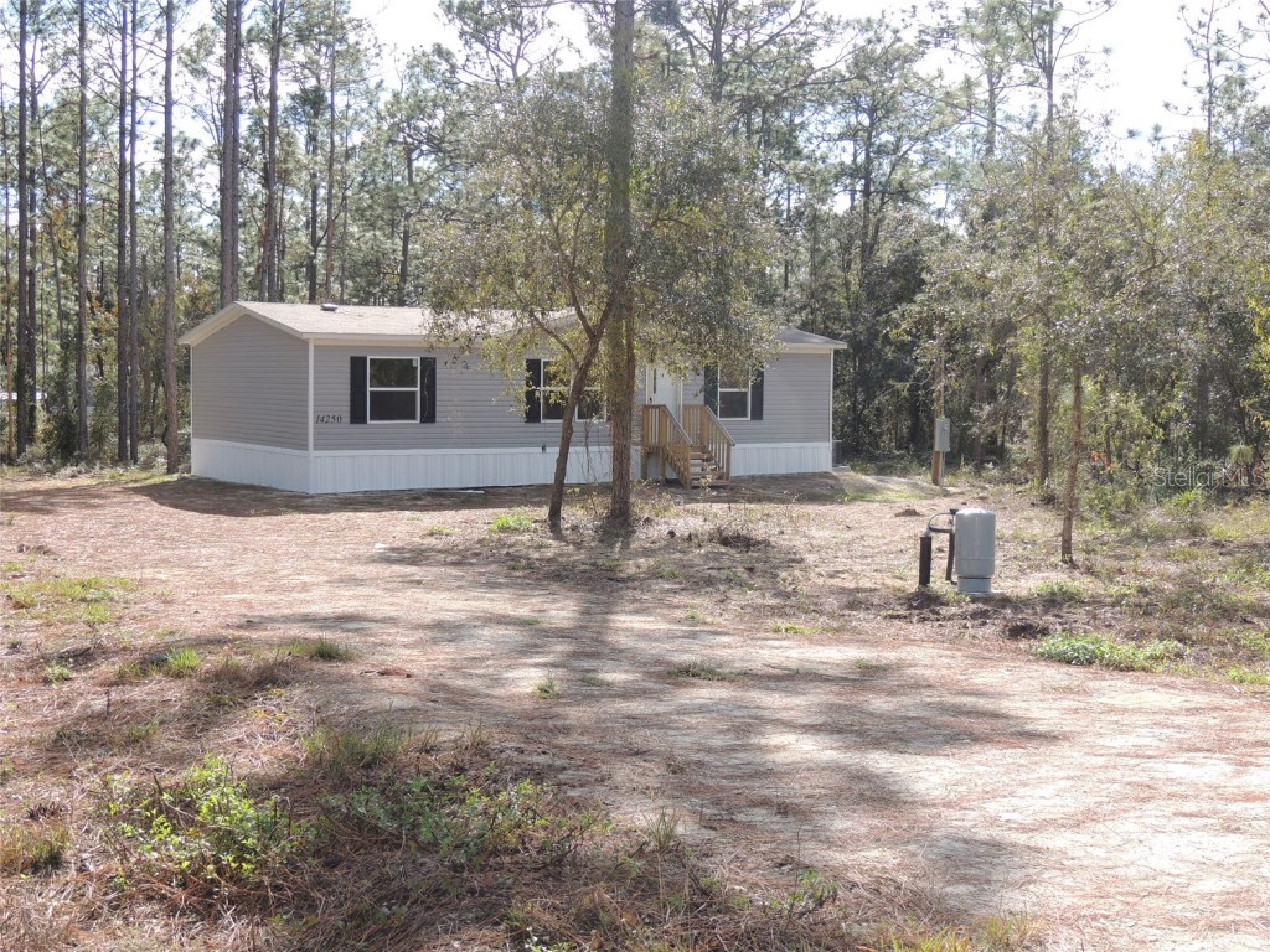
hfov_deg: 40.4
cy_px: 476
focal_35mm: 47
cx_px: 635
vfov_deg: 30.9
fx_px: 1724
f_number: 3.5
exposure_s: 1/400
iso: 100
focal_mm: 8.3
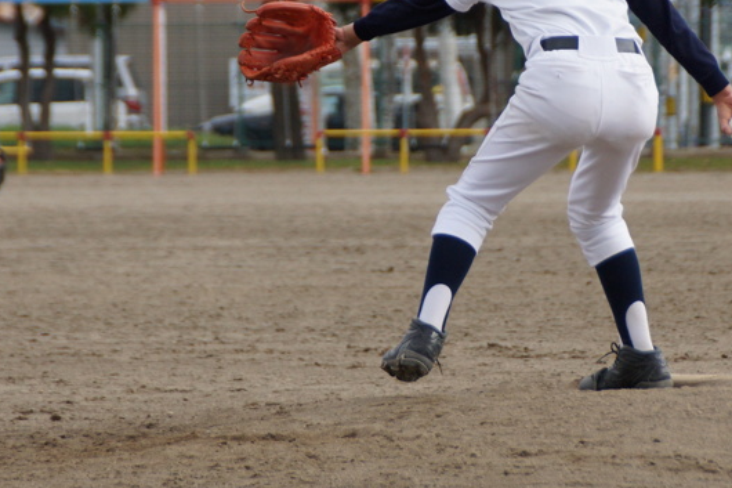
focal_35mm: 464
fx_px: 9431
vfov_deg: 3.0
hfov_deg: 4.4
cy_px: 57
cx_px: 432
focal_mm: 160
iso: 500
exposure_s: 1/1000
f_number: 6.3
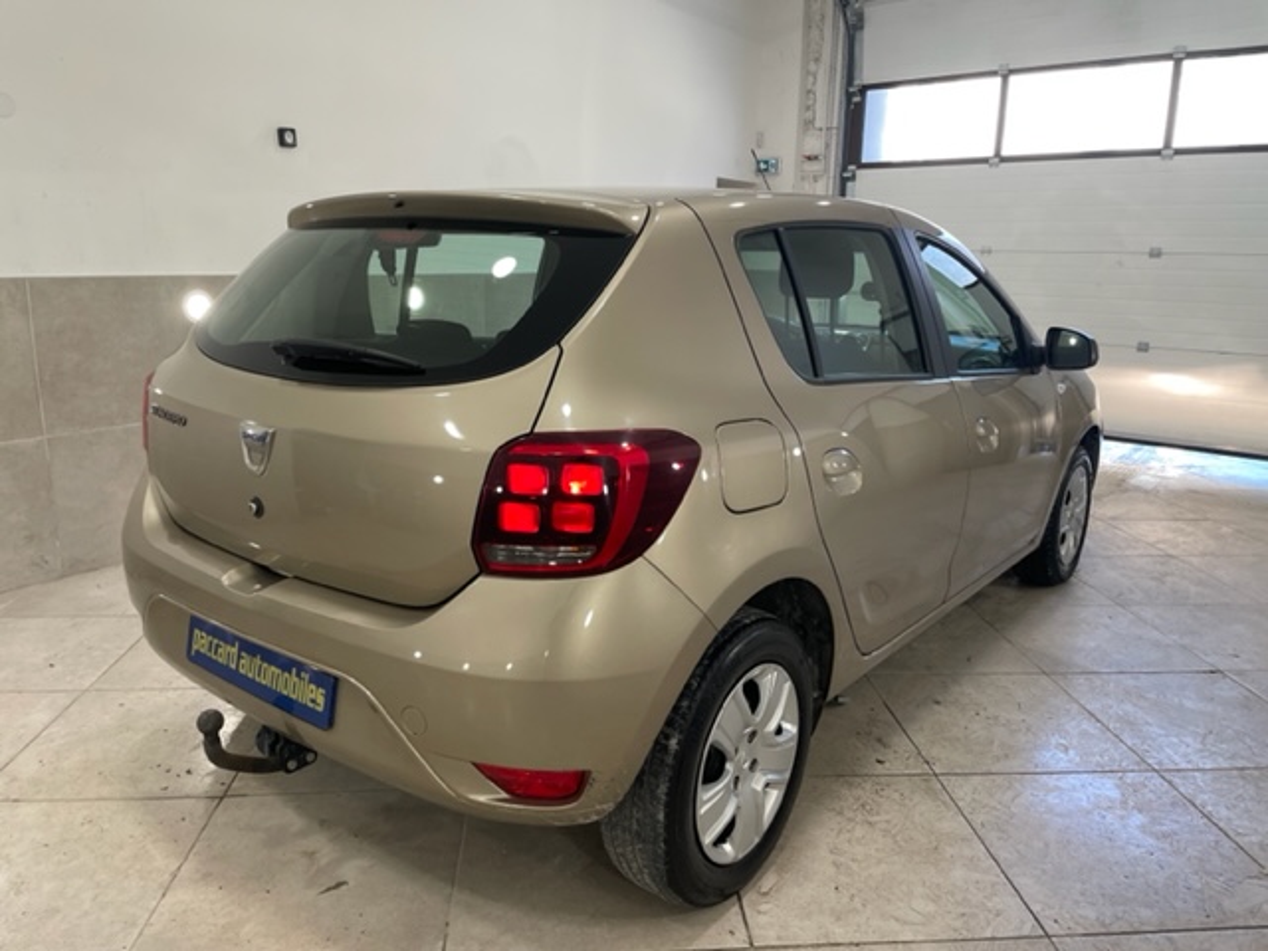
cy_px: 476
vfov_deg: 53.1
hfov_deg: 67.3
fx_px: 952
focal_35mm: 26
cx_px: 634
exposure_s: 1/100
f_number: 1.6
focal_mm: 4.2
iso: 80
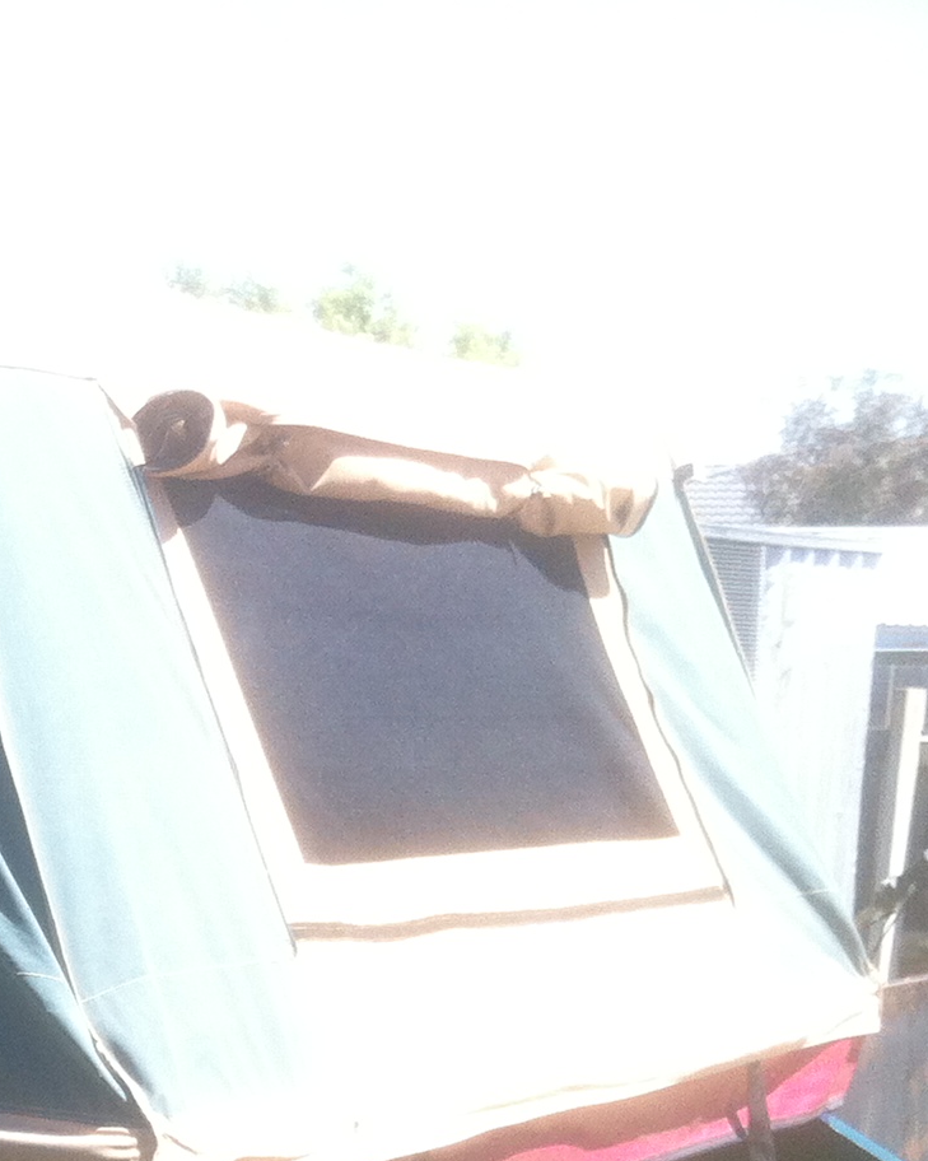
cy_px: 1158
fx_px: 3332
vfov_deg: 19.2
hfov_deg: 14.7
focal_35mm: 97
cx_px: -482
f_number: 2.8
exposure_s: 1/327
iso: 80
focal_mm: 3.85
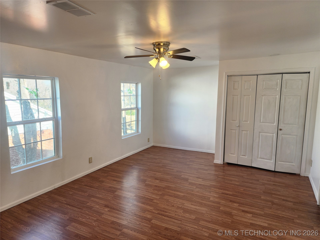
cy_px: 120
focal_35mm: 23
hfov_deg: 73.9
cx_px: 160
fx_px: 213
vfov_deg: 58.9
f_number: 1.8
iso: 50
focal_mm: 6.4
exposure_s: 1/120
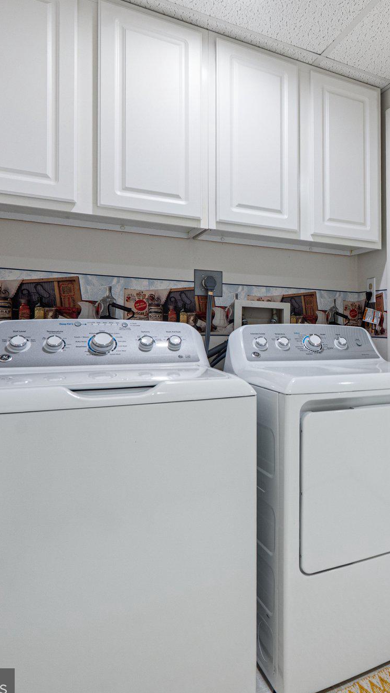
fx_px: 478
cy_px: 348
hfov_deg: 36.9
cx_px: 436
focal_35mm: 26
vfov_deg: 71.9
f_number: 8
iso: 500
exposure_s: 1/10
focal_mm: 16
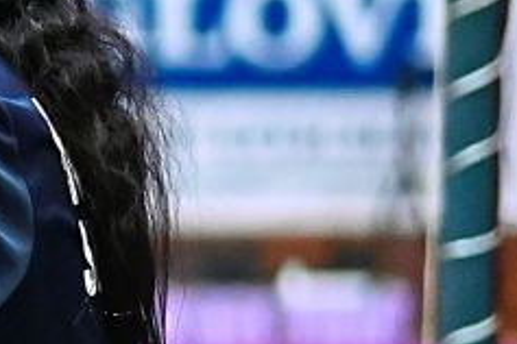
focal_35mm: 303
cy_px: 217
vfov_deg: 4.5
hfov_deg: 6.5
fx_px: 4351
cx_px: -716
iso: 8000
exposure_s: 1/1600
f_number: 1.6
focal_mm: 58
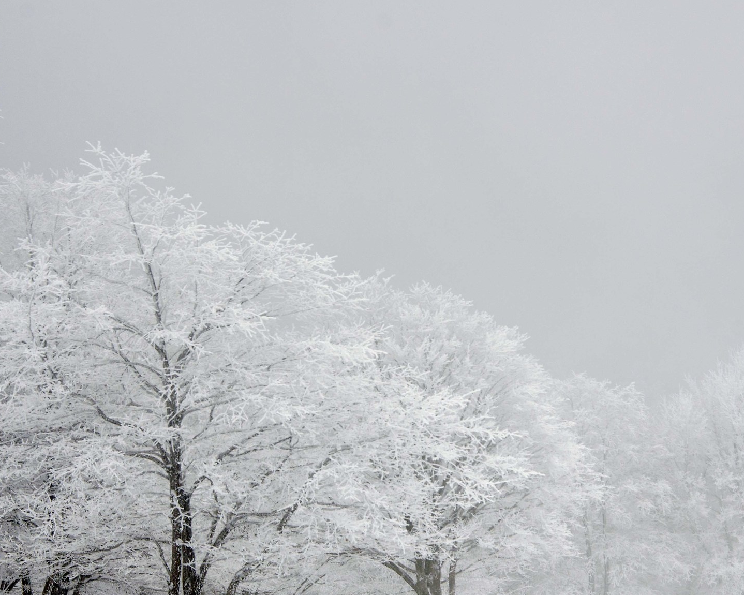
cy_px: 349
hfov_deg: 14.1
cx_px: 499
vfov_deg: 11.3
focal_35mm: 136
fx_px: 2994
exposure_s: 1/200
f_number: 9
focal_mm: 58
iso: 100
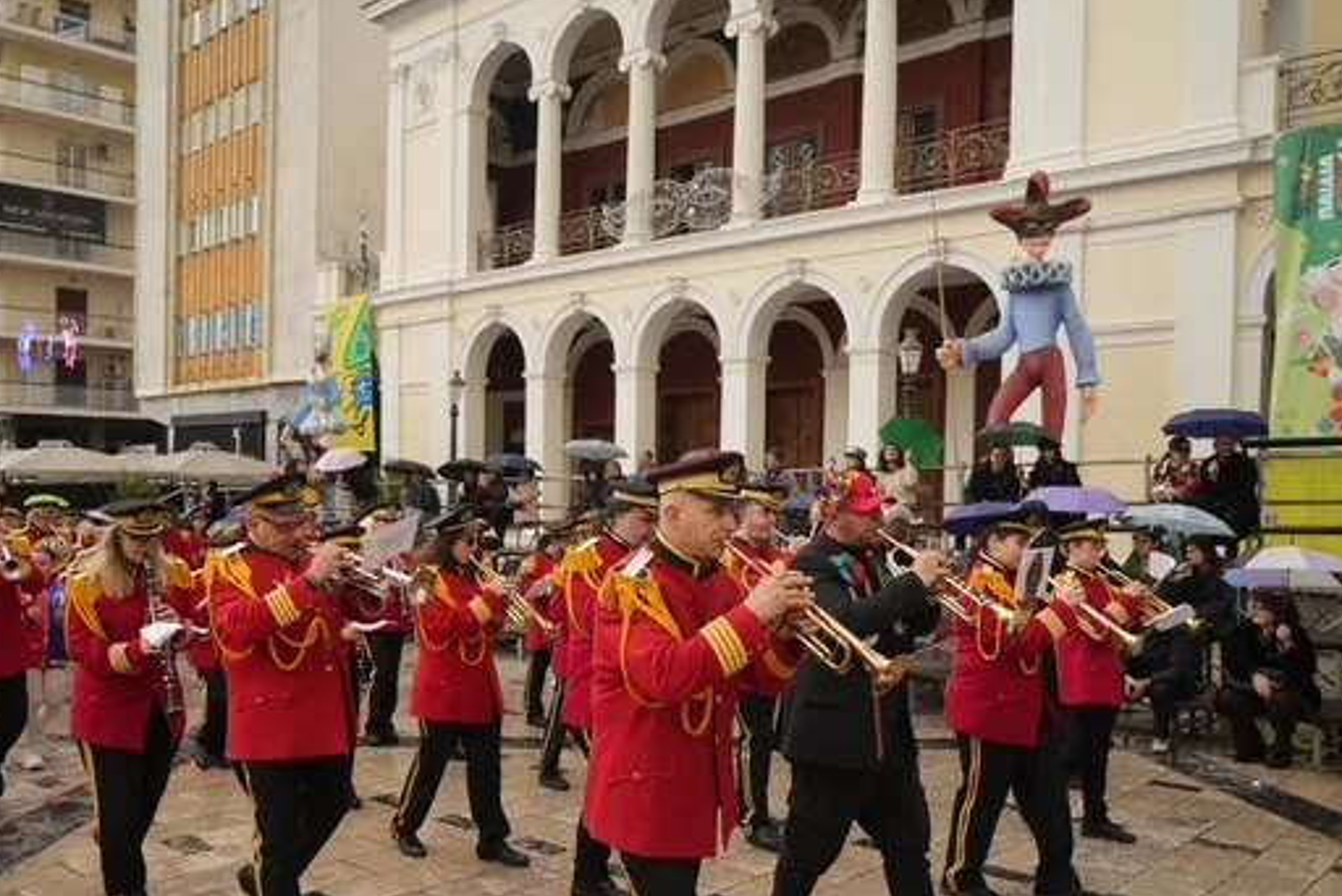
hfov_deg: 61.8
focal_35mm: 30
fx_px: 1119
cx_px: 629
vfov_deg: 43.5
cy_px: 519
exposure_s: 1/800
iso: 500
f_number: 4
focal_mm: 24
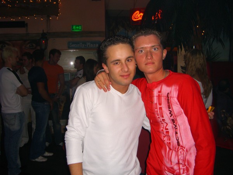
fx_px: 256
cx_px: 116
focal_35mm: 38
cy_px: 88
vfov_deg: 37.7
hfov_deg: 49.0
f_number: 2.8
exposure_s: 1/60
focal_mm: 7.9
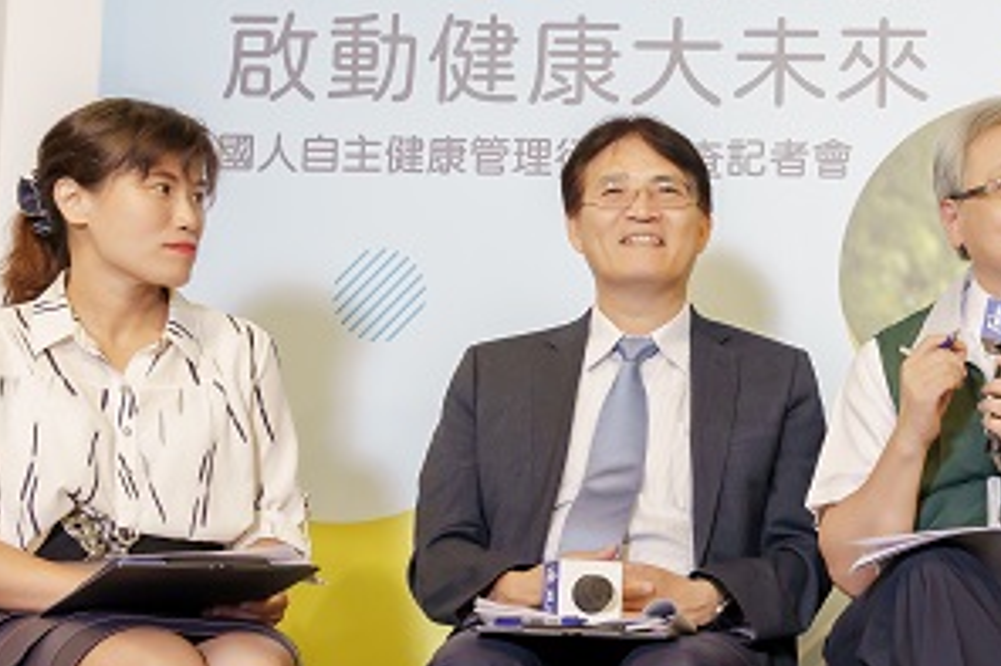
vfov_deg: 15.0
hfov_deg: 21.5
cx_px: 1035
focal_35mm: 91
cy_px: 423
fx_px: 2529
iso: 2000
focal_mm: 34
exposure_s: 1/125
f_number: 5.6
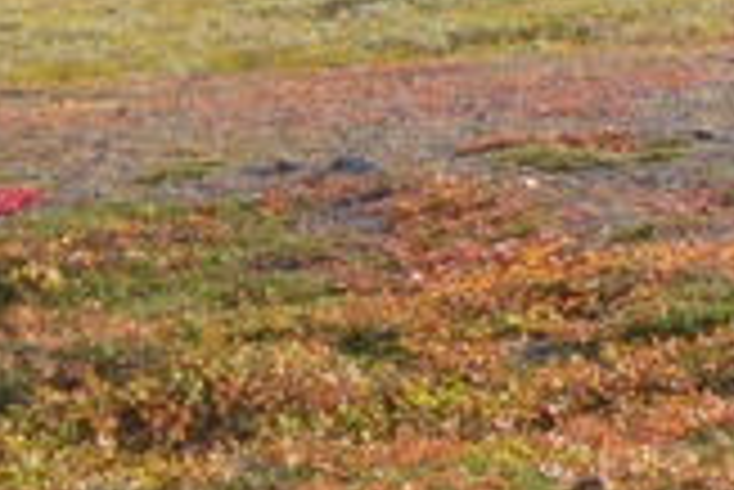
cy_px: -351
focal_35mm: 398
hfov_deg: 5.1
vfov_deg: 3.4
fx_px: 8122
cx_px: 993
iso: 80
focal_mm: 17.7
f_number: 2.8
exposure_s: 1/500
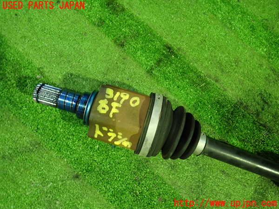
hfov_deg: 69.4
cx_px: 140
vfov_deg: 54.9
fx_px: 201
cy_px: 104
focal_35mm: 25
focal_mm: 4.5
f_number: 2
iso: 640
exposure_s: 1/30
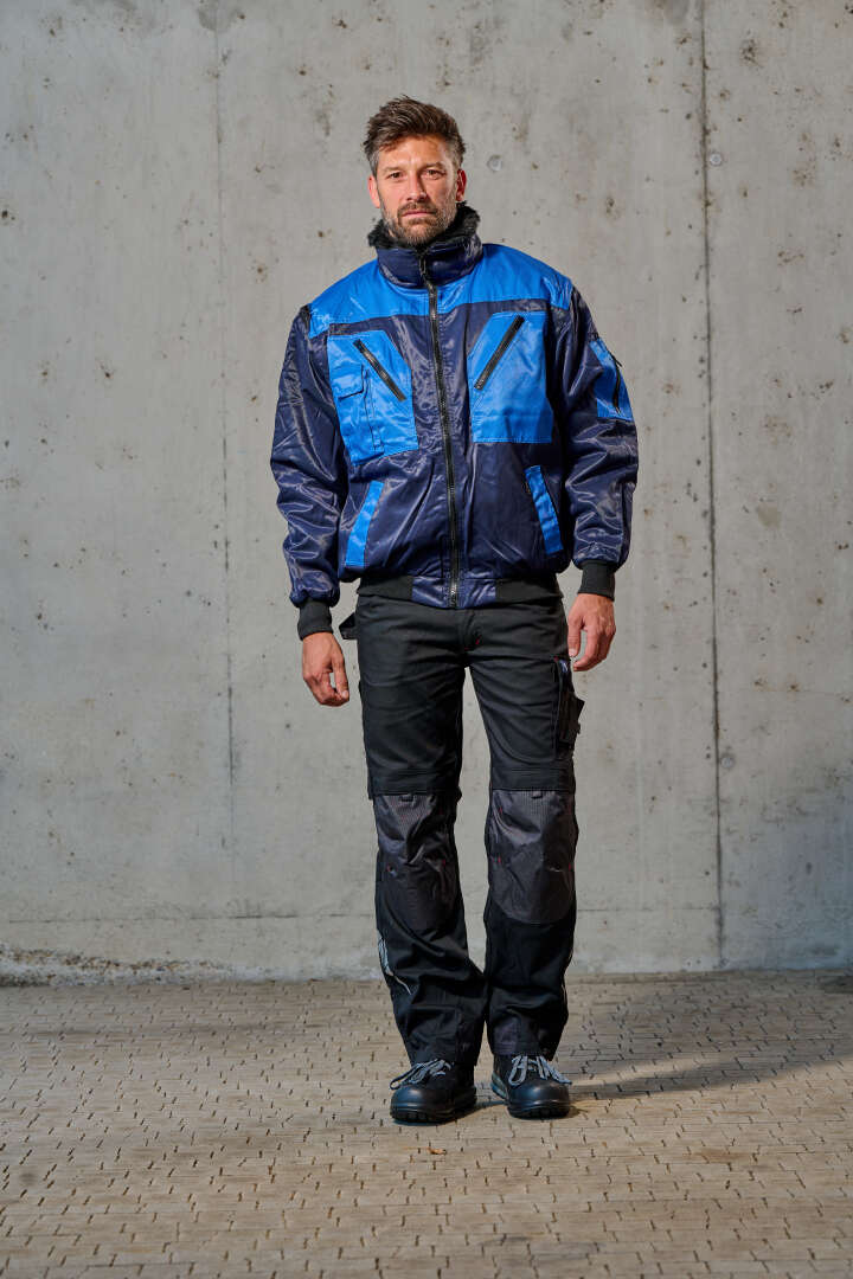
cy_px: 640
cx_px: 426
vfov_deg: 20.8
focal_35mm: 98
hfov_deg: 14.0
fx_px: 3483
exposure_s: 1/100
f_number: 5.6
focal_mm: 98
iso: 64
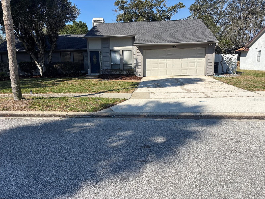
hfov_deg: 67.3
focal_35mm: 26
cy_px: 100
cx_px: 132
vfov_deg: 53.1
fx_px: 199
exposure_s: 1/3788
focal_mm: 5.96
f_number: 1.6
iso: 50
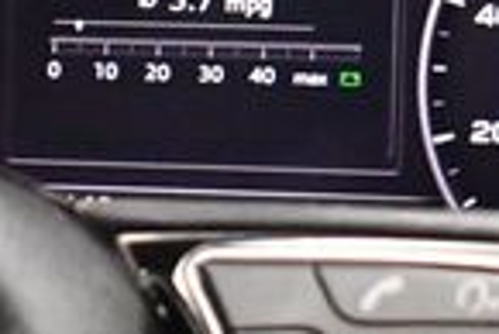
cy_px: 76
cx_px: 107
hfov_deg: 4.5
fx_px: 6355
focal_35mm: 458
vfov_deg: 3.0
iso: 5600
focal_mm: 52
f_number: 5.6
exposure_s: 1/60
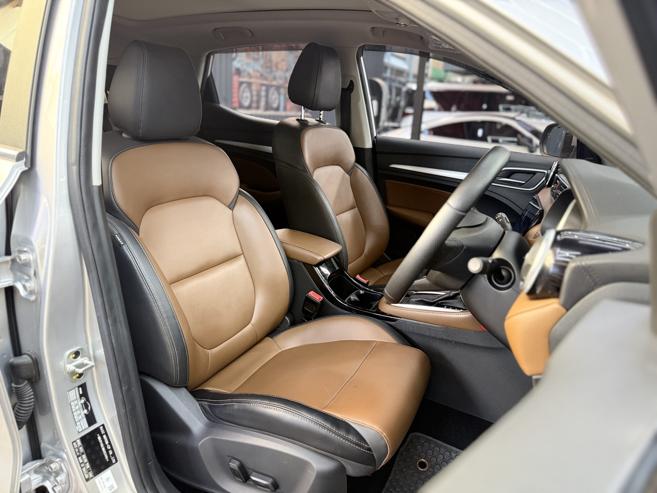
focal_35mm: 24
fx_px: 456
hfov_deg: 71.6
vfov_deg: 56.8
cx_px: 328
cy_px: 246
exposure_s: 1/60
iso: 320
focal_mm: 6.76
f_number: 1.78
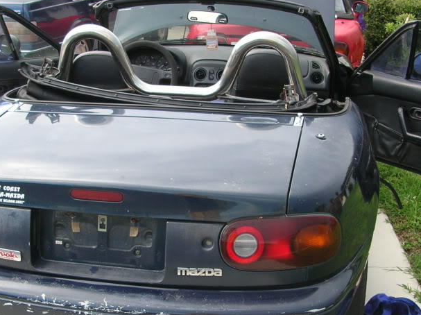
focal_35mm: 59
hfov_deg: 32.7
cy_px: 189
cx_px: 196
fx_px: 717
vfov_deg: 24.7
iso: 50
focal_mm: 5.8
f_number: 2.8
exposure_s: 1/201
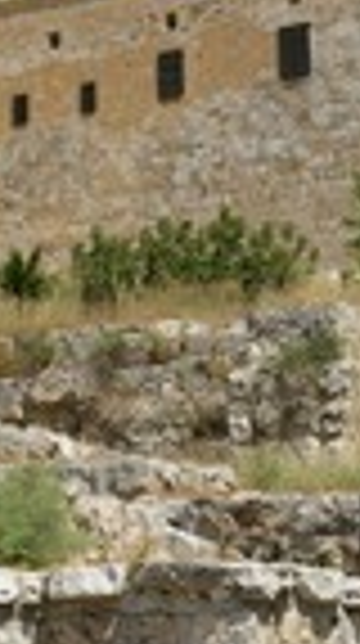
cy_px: 230
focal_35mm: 111
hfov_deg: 10.7
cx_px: -40
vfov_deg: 19.3
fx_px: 1892
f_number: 8
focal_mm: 36
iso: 100
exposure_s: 1/250
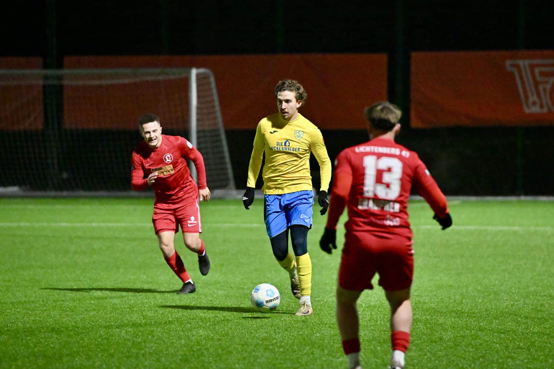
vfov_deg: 6.9
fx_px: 3077
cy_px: 184
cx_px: 277
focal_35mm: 200
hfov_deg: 10.3
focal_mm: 200
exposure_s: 1/1250
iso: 10000
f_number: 3.2
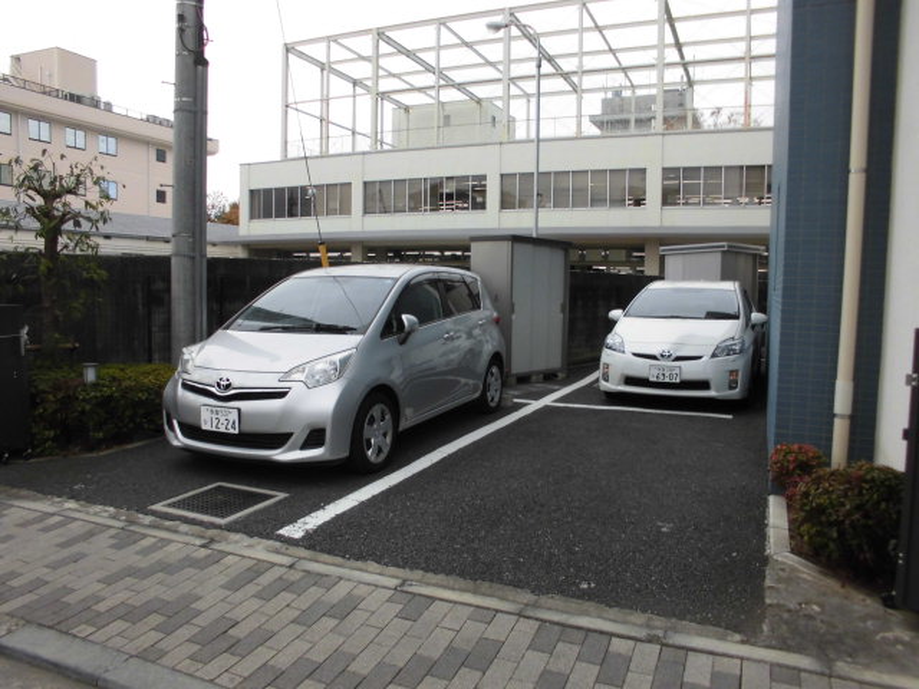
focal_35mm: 26
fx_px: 690
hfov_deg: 67.3
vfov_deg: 53.1
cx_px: 460
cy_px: 344
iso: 100
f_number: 3.5
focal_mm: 4.6
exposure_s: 1/250
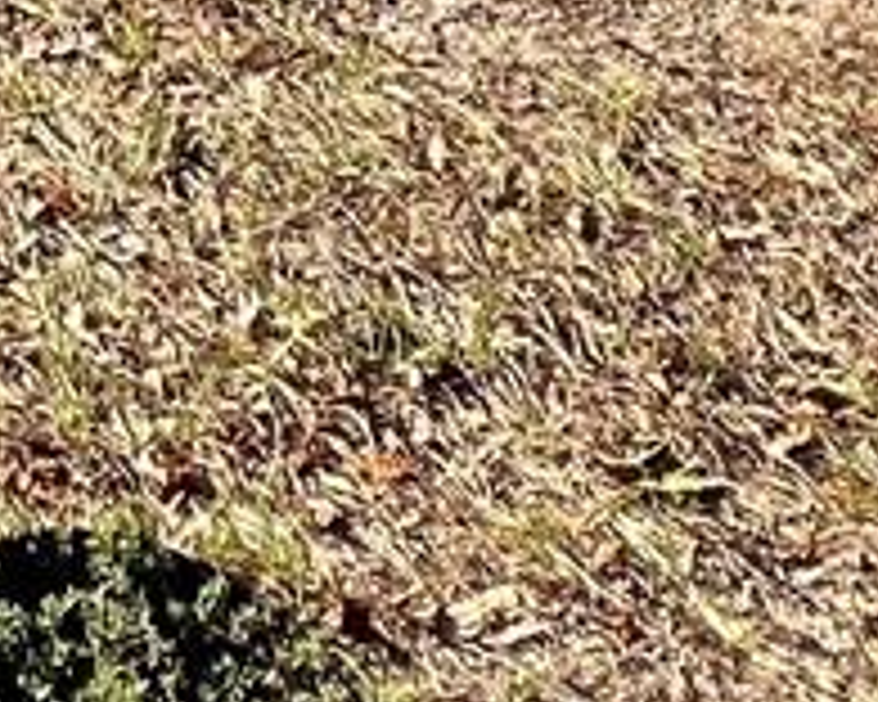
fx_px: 2702
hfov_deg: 16.5
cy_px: -1670
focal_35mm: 104
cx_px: -522
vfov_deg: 9.6
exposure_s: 1/410
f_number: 1.8
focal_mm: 1.57
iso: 32
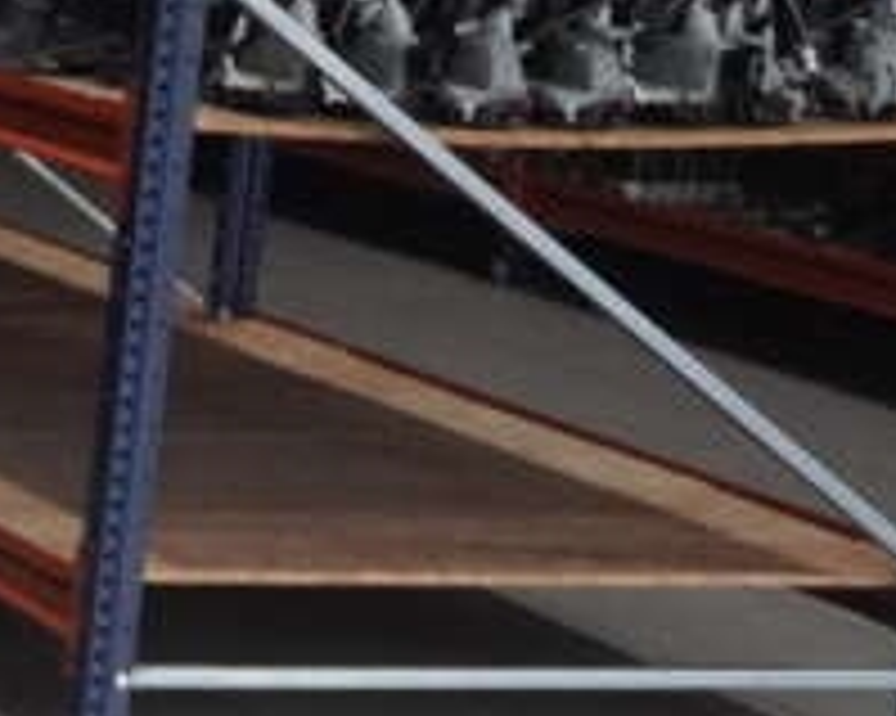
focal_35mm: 171
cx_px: -1499
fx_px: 4532
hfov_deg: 9.6
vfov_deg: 8.8
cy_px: 1015
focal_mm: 22
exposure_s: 1/160
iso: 2500
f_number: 4
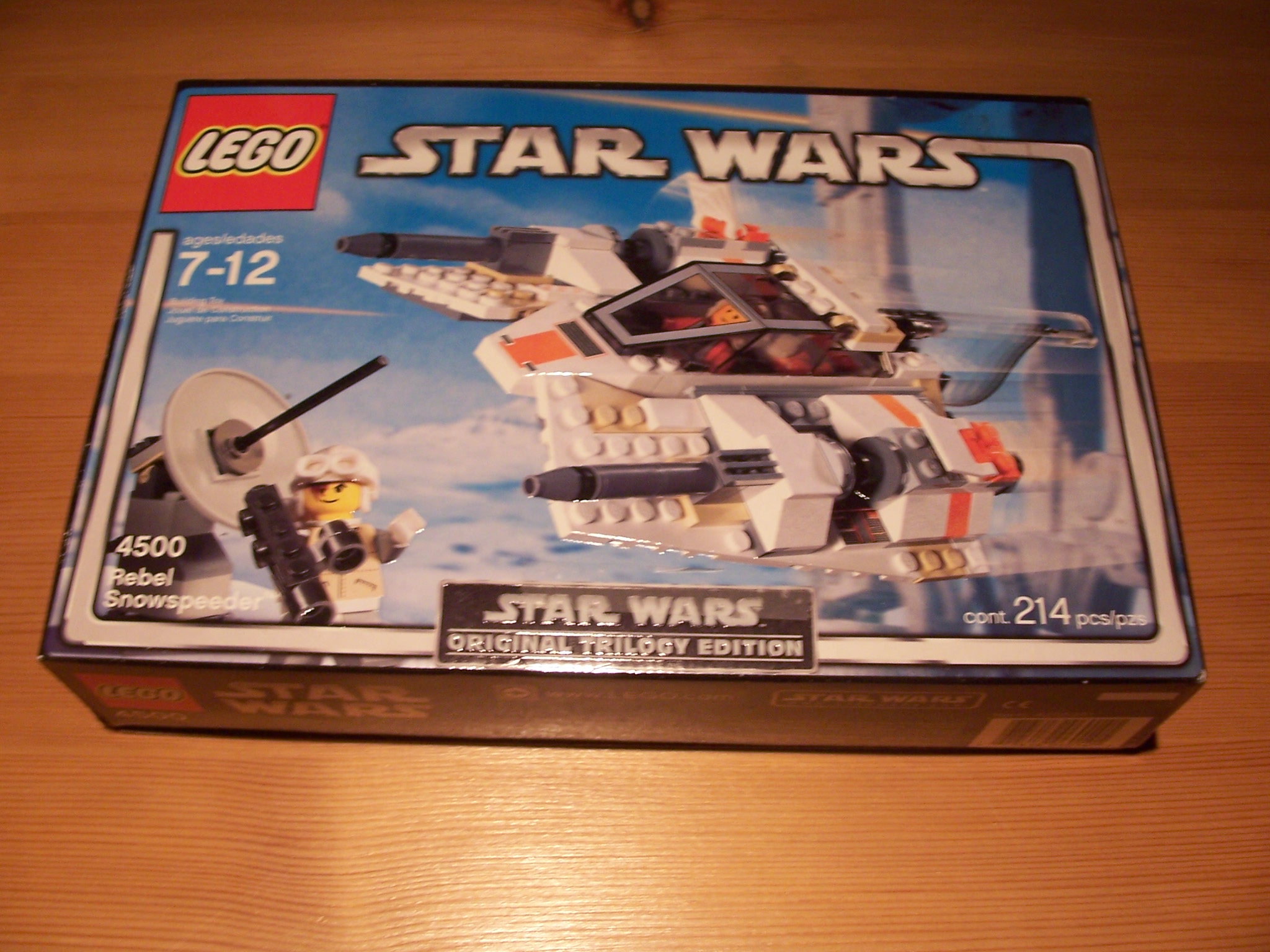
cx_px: 635
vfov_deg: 40.7
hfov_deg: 52.6
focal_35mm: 35
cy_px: 476
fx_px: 1284
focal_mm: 6
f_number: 2.8
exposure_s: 1/15
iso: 140
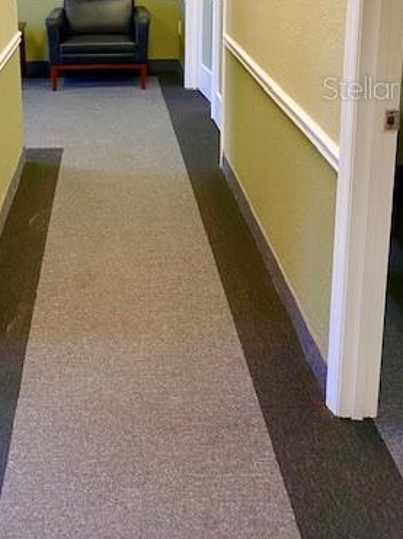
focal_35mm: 45
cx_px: 111
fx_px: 699
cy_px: 87
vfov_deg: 39.9
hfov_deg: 31.7
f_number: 1.8
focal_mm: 4.25
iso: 160
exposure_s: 1/60
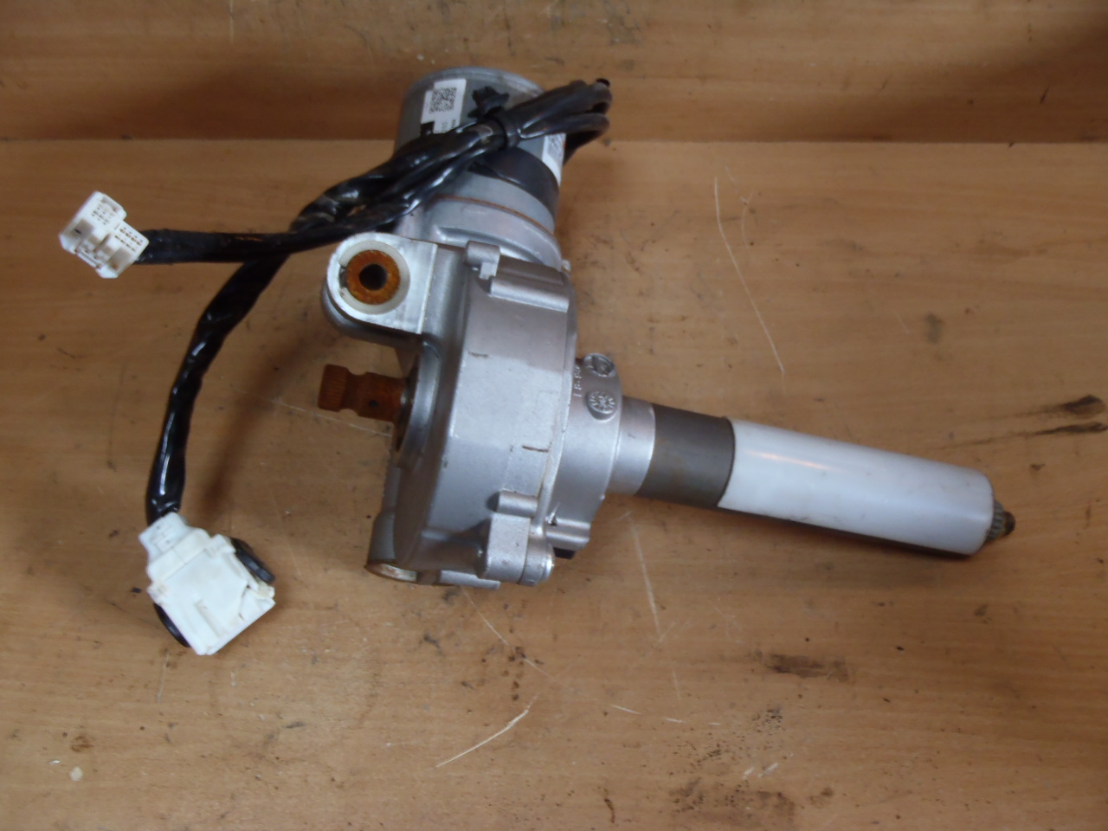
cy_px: 416
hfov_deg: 49.0
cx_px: 554
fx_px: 1216
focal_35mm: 38
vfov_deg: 37.7
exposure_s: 1/4
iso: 200
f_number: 4.6
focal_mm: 6.83
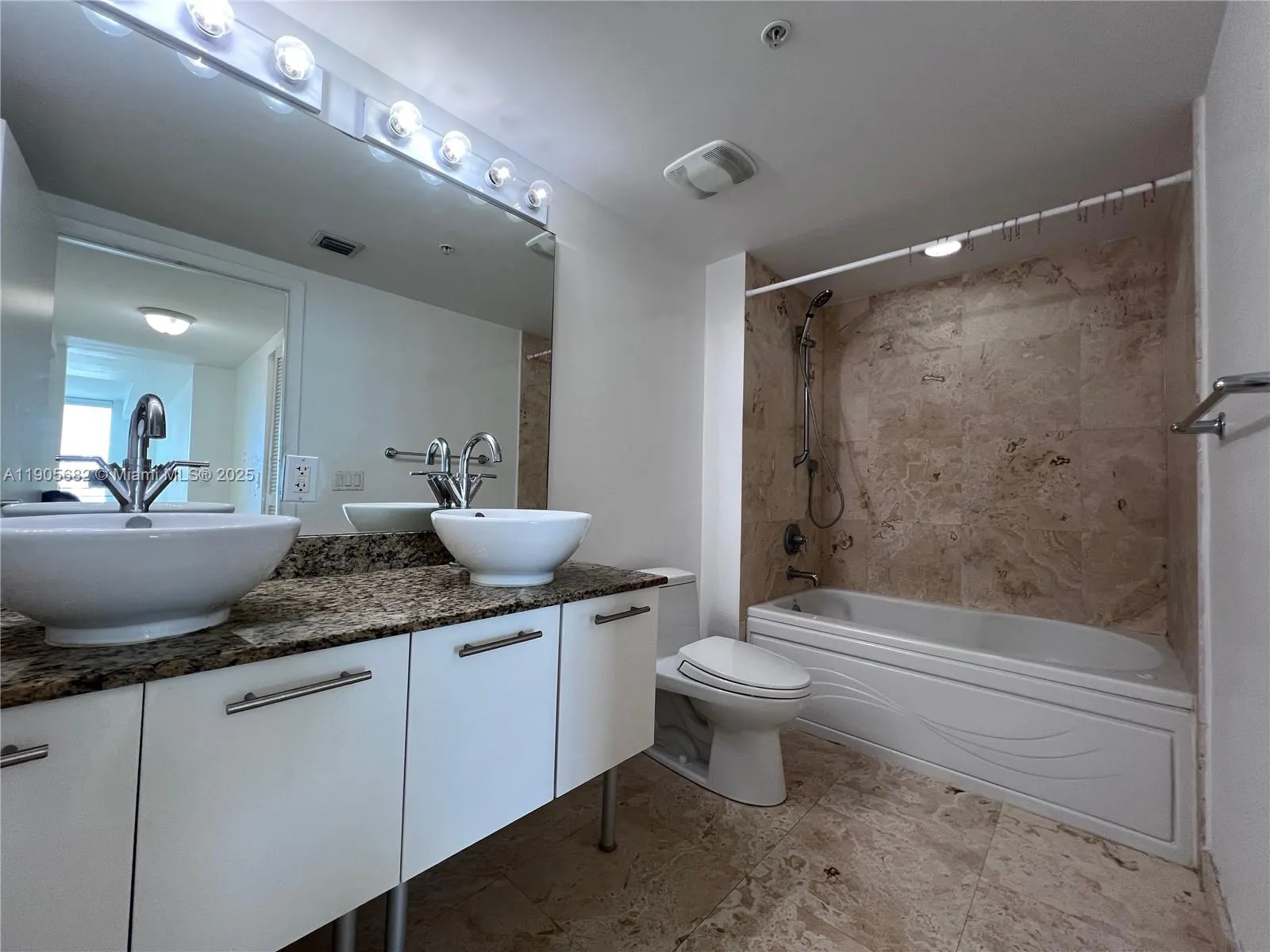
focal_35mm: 13
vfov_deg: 89.9
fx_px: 477
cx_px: 635
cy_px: 476
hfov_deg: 106.2
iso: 125
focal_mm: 1.57
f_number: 1.8
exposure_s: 1/120
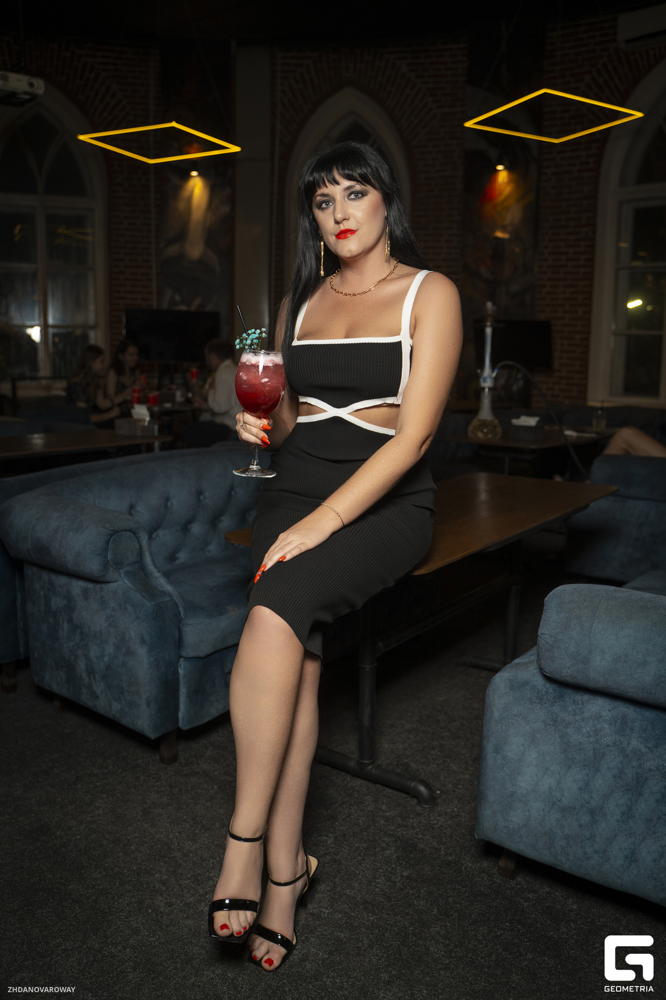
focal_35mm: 28
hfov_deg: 46.4
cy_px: 500
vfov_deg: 65.5
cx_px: 333
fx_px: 777
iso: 400
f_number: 3.2
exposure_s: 1/125
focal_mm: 28
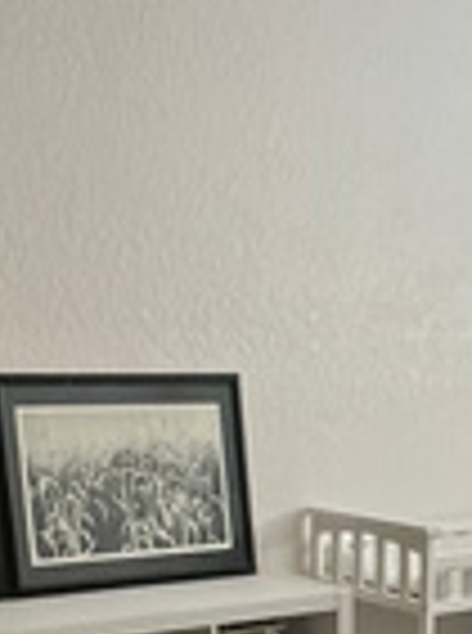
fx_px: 1297
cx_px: 414
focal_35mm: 71
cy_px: 688
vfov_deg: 25.6
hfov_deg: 20.3
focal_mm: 1.57
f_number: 1.8
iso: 250
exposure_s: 1/99
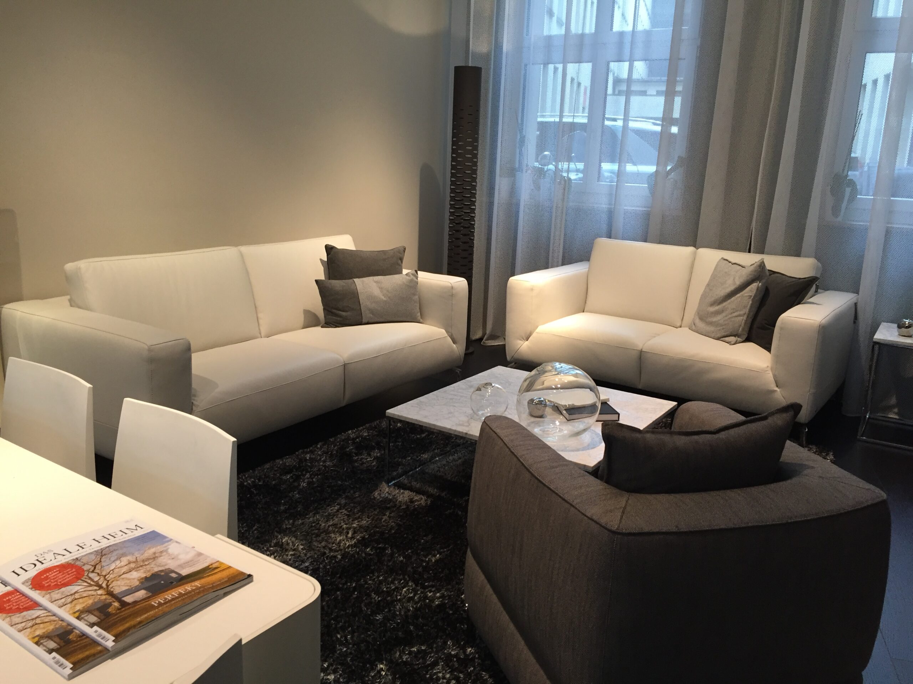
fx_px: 765
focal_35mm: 29
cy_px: 342
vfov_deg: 48.2
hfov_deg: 61.7
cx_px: 456
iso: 64
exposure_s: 1/33
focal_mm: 4.15
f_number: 2.2
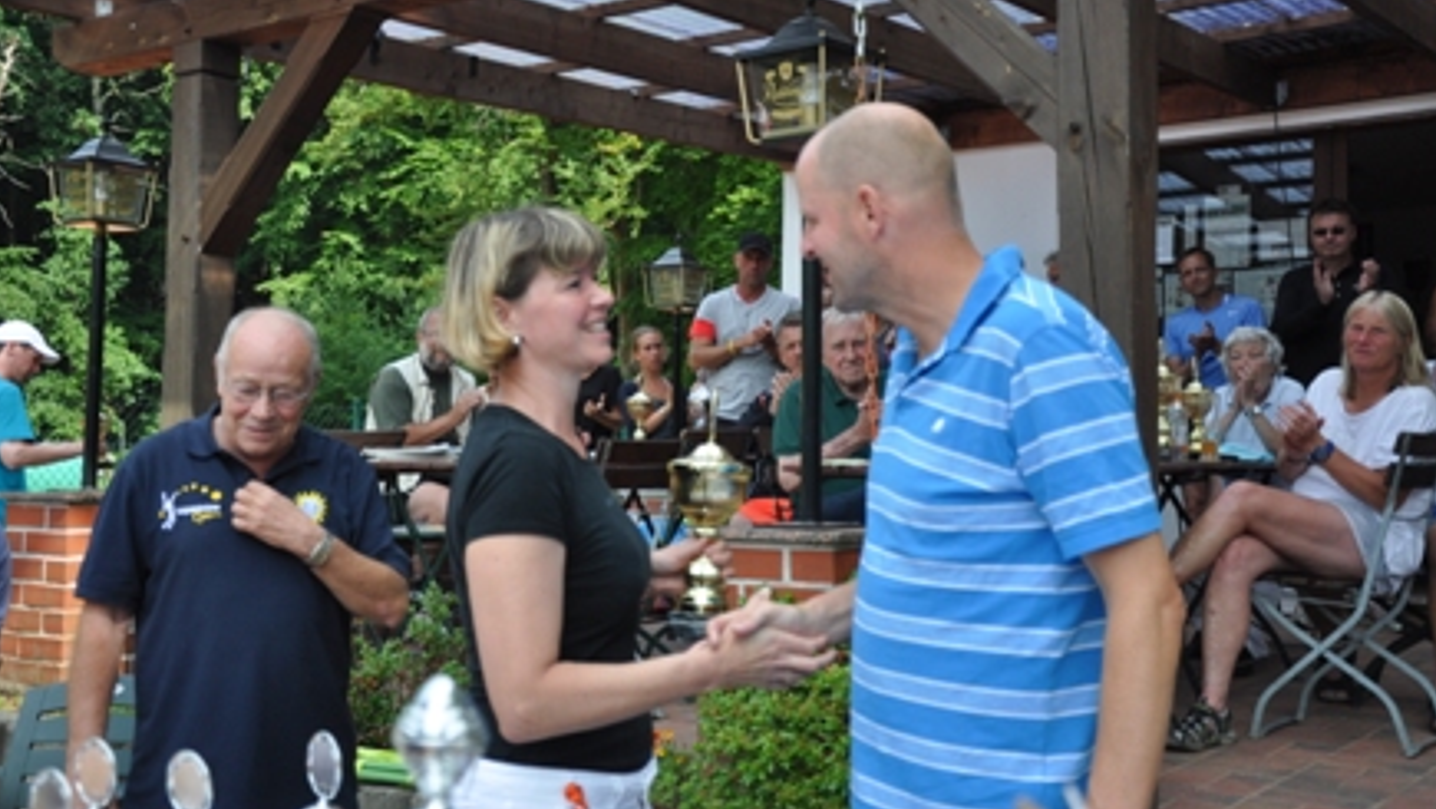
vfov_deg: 28.3
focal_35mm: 42
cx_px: 706
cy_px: 350
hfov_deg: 48.3
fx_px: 1600
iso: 450
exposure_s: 1/1000
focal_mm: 26
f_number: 4
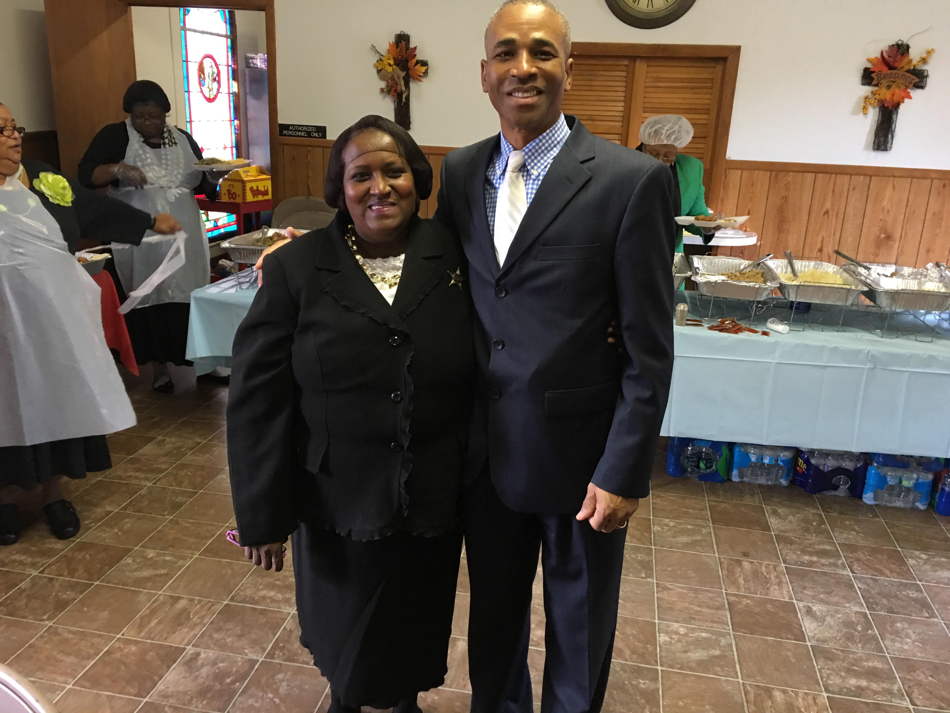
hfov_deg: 61.7
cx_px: 475
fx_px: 796
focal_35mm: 29
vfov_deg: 48.2
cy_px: 356
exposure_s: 1/15
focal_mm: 4.15
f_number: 2.2
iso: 64
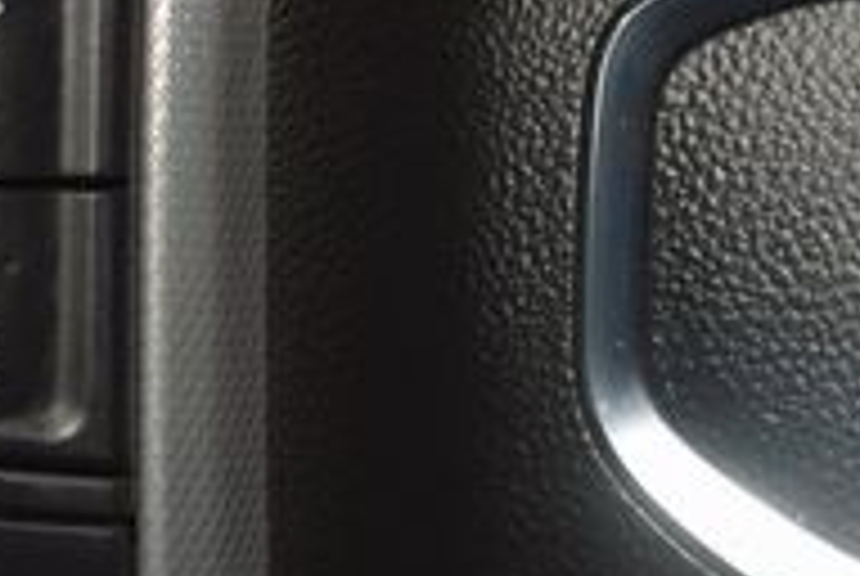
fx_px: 8398
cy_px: -97
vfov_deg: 3.9
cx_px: -140
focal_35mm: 351
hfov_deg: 5.8
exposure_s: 1/125
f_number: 8
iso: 100
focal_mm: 70
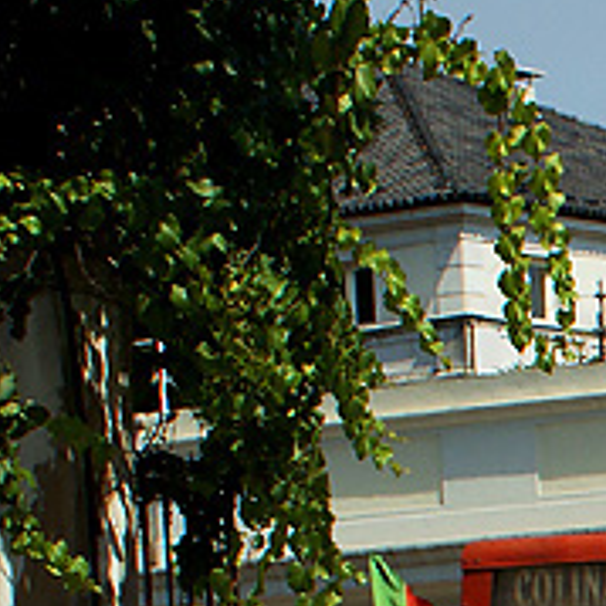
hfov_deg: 7.4
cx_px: 1564
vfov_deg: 7.8
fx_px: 4338
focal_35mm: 219
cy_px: 1022
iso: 100
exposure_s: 1/500
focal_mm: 30
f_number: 7.1
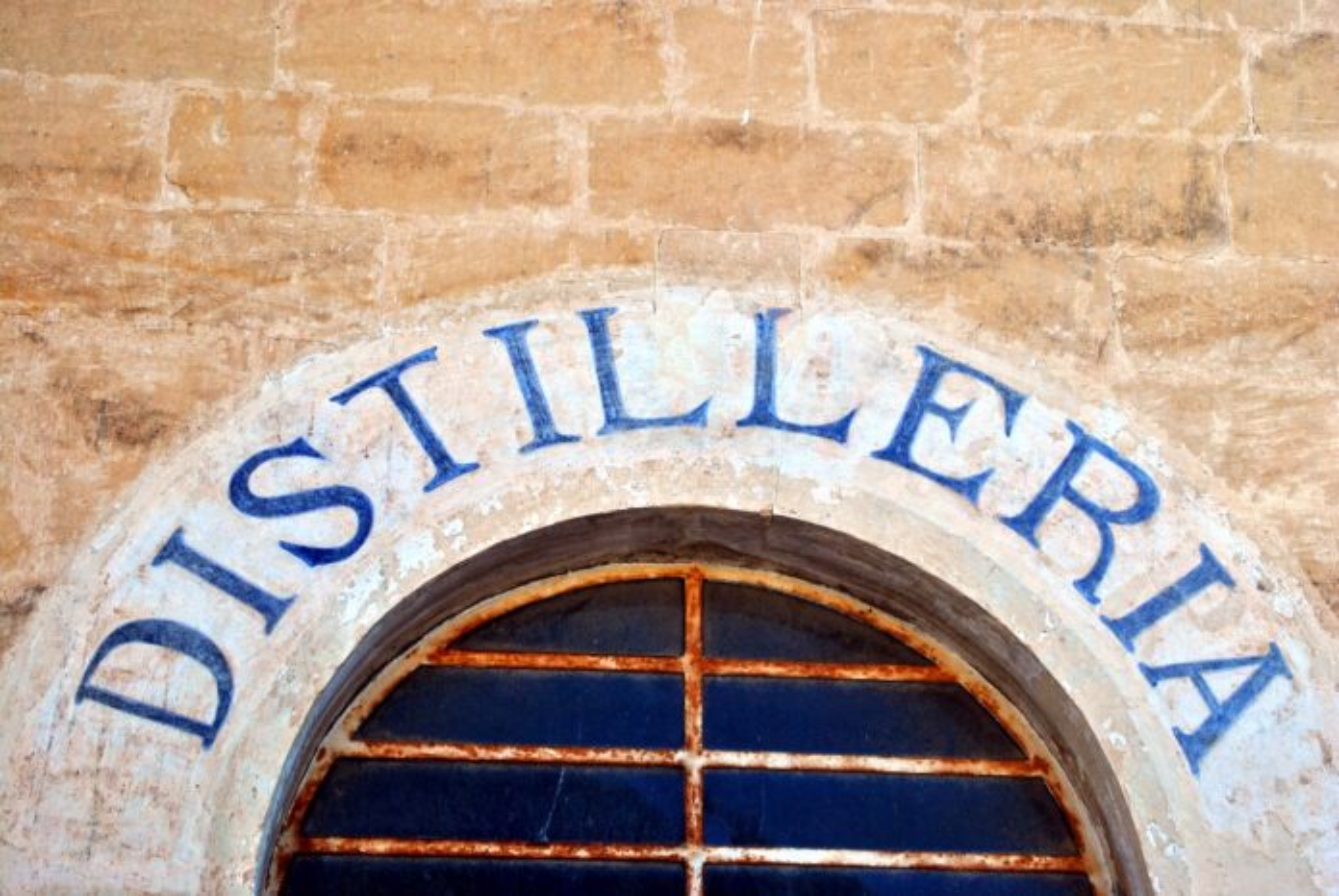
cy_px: 448
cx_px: 670
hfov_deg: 24.6
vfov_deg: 16.6
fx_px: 3072
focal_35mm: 82
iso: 100
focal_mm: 55
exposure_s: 1/200
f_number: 7.1
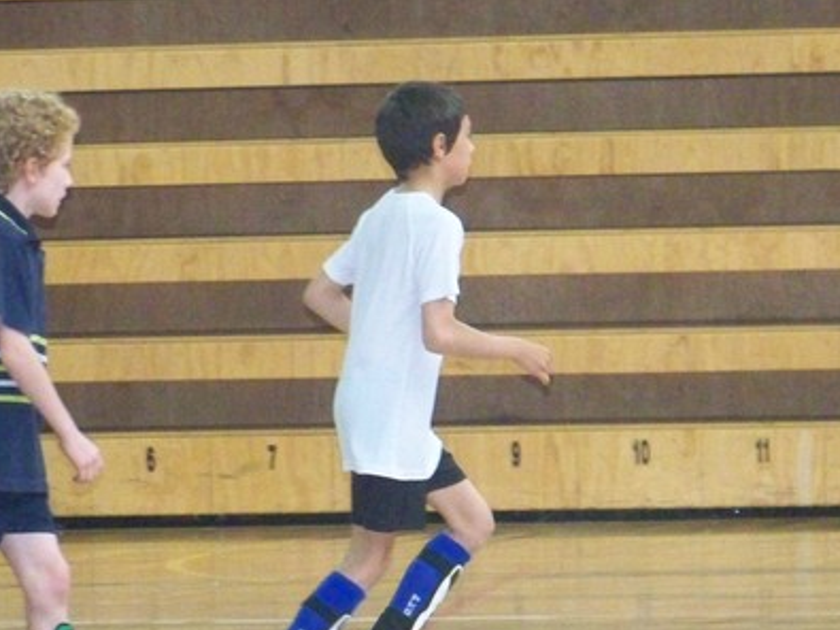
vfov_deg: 3.9
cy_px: 404
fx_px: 9194
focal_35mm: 379
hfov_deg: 5.2
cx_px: 453
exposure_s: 1/500
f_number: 3.6
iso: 1600
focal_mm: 35.7
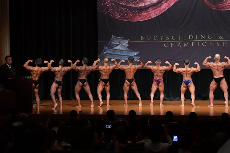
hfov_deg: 18.9
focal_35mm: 108
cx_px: 115
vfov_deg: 12.7
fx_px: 690
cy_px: 76
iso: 5000
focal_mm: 72
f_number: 5.6
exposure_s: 1/400
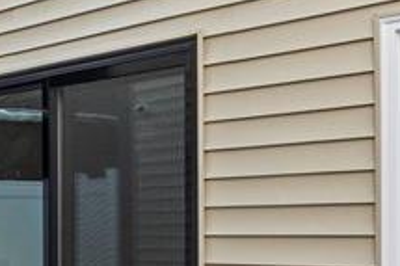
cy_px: 314
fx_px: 899
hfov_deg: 22.3
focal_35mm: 81
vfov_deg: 16.2
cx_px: -127
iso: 160
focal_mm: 17
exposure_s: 1/25
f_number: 8
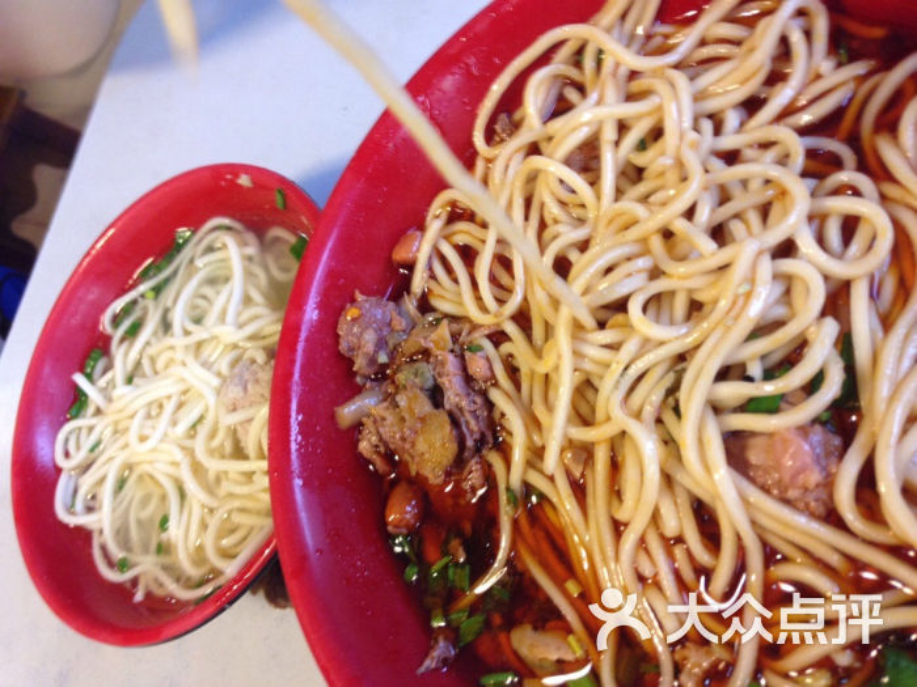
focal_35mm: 33
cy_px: 344
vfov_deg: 42.9
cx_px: 458
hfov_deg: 55.4
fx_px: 874
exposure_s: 1/20
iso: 100
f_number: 2.4
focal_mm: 4.12
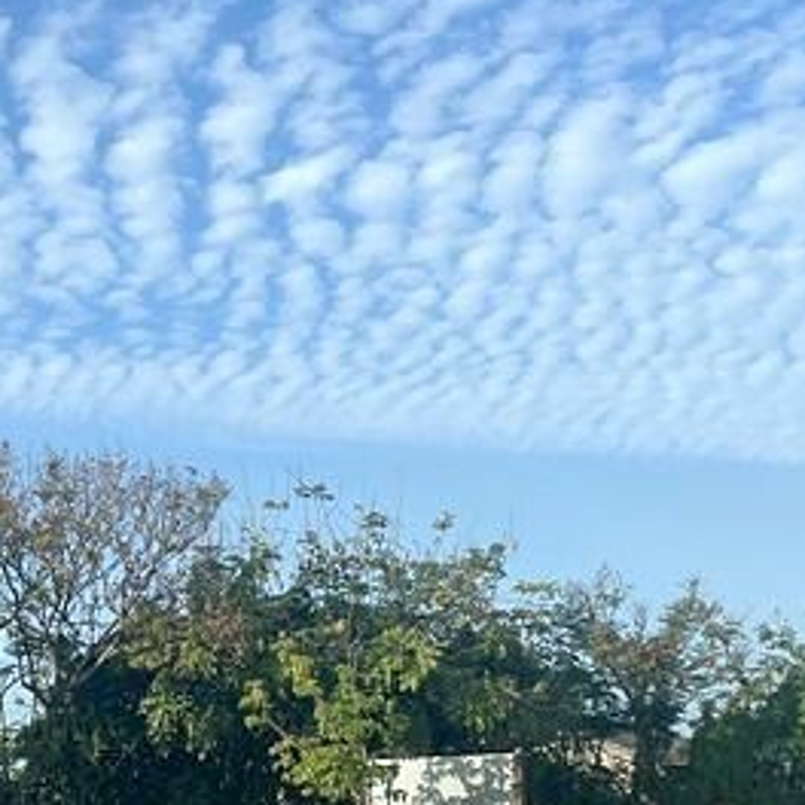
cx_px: 15
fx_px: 1789
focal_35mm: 68
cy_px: 730
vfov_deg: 24.6
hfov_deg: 24.3
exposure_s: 1/2564
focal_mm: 4.2
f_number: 1.6
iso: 32
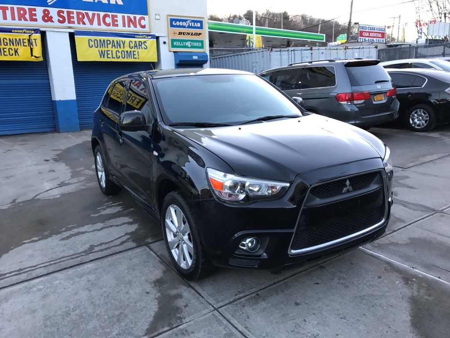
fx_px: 364
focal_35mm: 28
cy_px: 169
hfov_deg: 63.4
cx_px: 225
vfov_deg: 49.7
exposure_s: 1/120
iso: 32
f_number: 1.8
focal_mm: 3.99
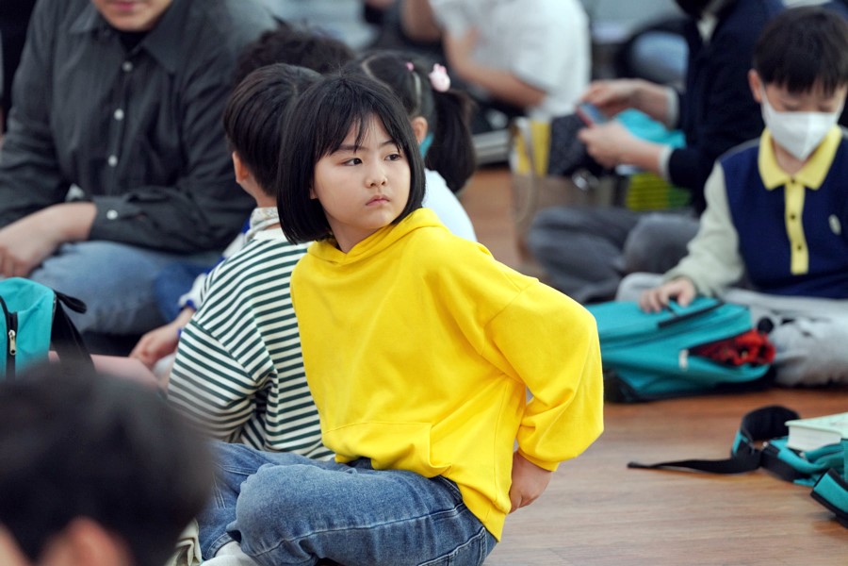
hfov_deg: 10.3
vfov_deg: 6.9
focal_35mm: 200
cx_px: 424
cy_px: 283
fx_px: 4711
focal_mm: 200
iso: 2500
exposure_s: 1/250
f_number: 4
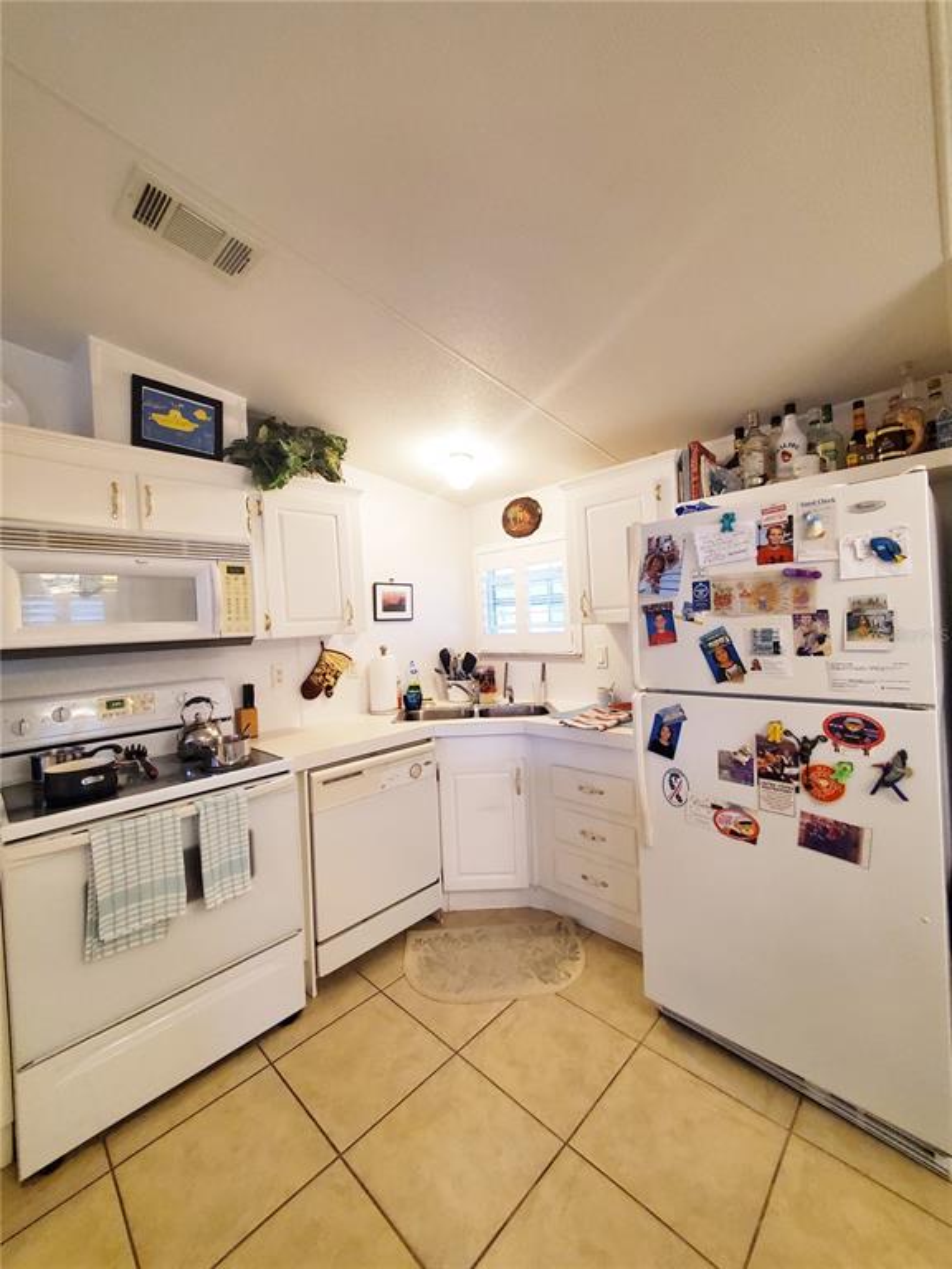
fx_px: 477
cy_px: 634
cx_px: 476
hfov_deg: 89.9
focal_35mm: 13
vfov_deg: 106.2
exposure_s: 1/60
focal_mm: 1.8
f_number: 2.2
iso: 500
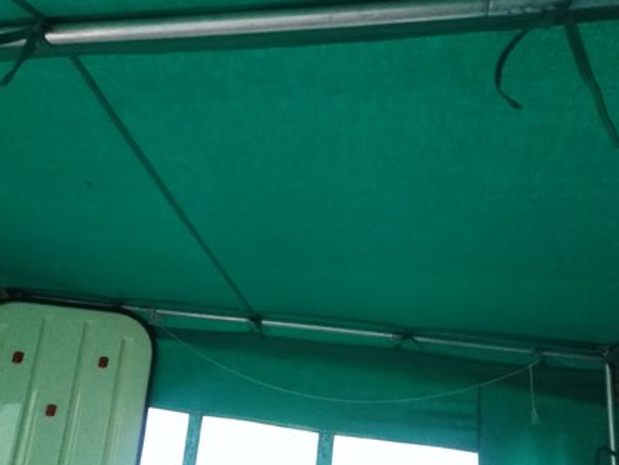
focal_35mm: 28
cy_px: 240
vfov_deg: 49.8
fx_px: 501
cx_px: 292
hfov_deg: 63.4
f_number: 2.2
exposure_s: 1/15
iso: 1476
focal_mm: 3.46
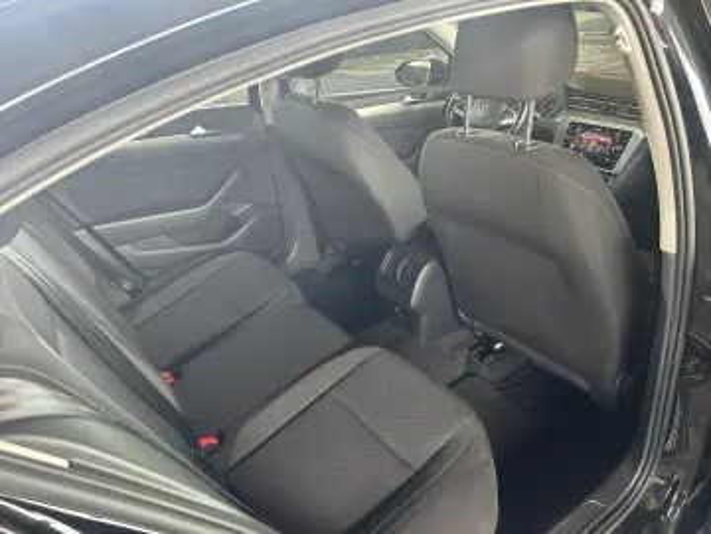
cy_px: 267
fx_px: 534
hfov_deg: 67.3
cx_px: 356
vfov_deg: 53.1
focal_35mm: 26
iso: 125
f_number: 1.5
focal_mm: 5.7
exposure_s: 1/111
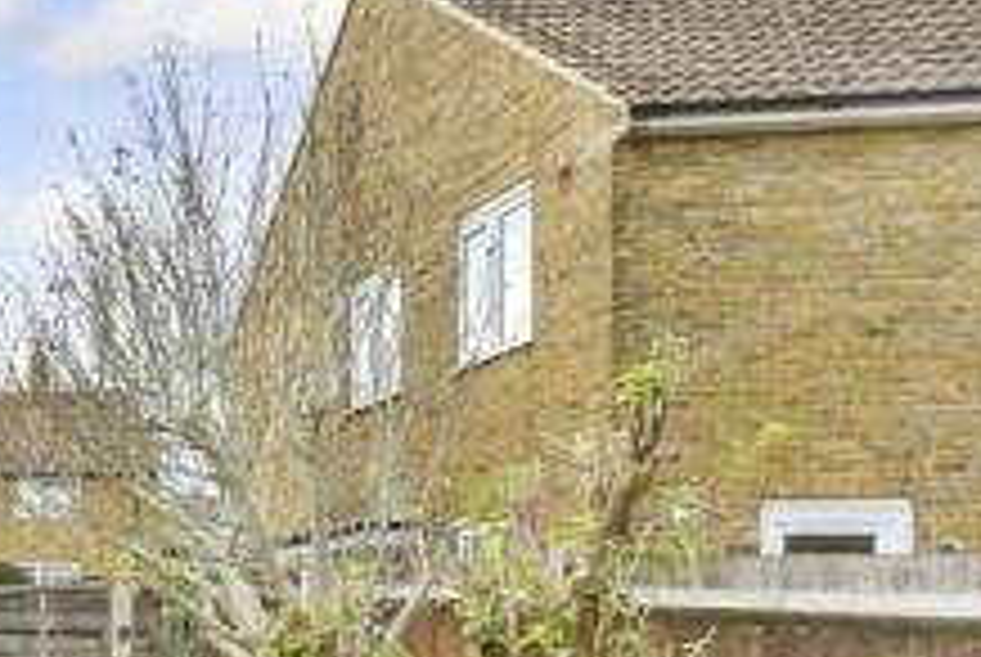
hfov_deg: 28.8
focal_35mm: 45
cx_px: -470
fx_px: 1228
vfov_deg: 28.4
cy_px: 632
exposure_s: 1/250
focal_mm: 10
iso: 500
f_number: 8
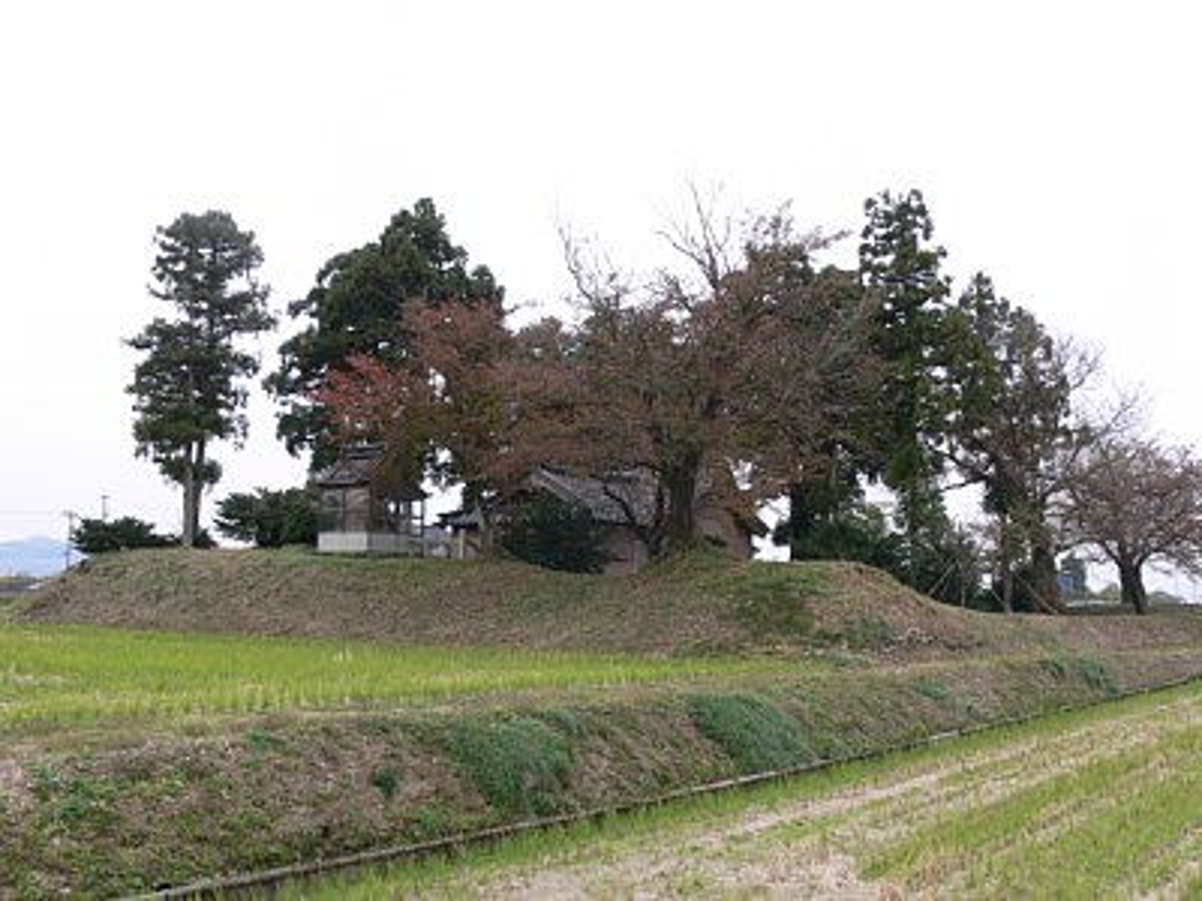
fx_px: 1215
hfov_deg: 52.6
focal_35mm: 35
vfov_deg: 40.7
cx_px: 601
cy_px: 450
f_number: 4.5
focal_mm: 7.4
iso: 80
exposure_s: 1/125
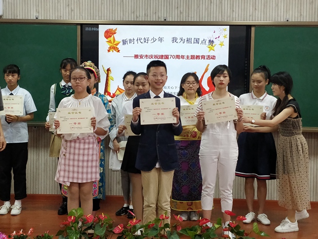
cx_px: 159
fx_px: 220
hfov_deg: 71.6
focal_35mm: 24
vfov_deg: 56.8
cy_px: 120
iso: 320
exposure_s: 1/50
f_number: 1.7
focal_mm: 4.1
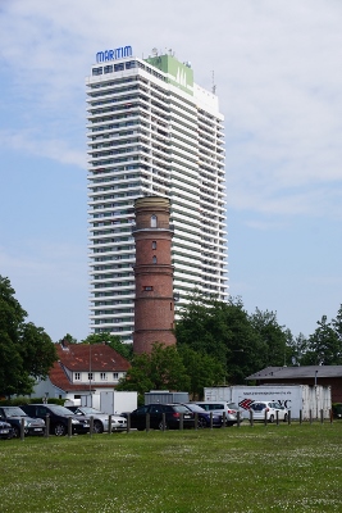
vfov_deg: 27.0
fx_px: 1068
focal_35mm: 75
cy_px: 256
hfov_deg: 18.2
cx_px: 171
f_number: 11
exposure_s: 1/200
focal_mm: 50
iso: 100
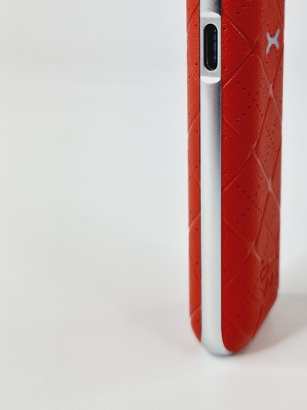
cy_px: 79
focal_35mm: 45
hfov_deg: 31.5
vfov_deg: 40.3
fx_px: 532
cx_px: 239
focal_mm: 5.4
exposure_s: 1/215
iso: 50
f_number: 1.8
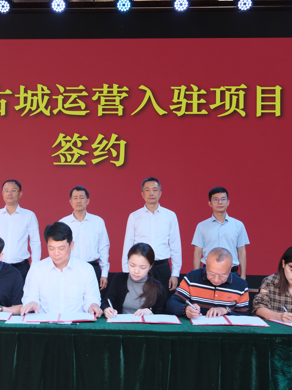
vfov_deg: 37.5
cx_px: 77
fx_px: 574
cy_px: 196
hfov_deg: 28.2
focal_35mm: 51
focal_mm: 23.5
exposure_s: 1/100
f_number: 4
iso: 320
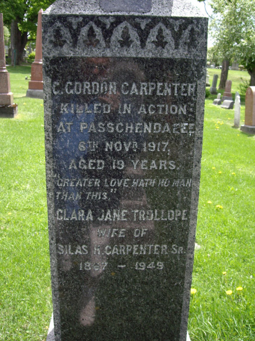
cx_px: 128
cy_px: 170
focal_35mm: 38
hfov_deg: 37.7
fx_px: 373
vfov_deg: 49.0
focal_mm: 6.2
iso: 64
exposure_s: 1/160
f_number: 4.3
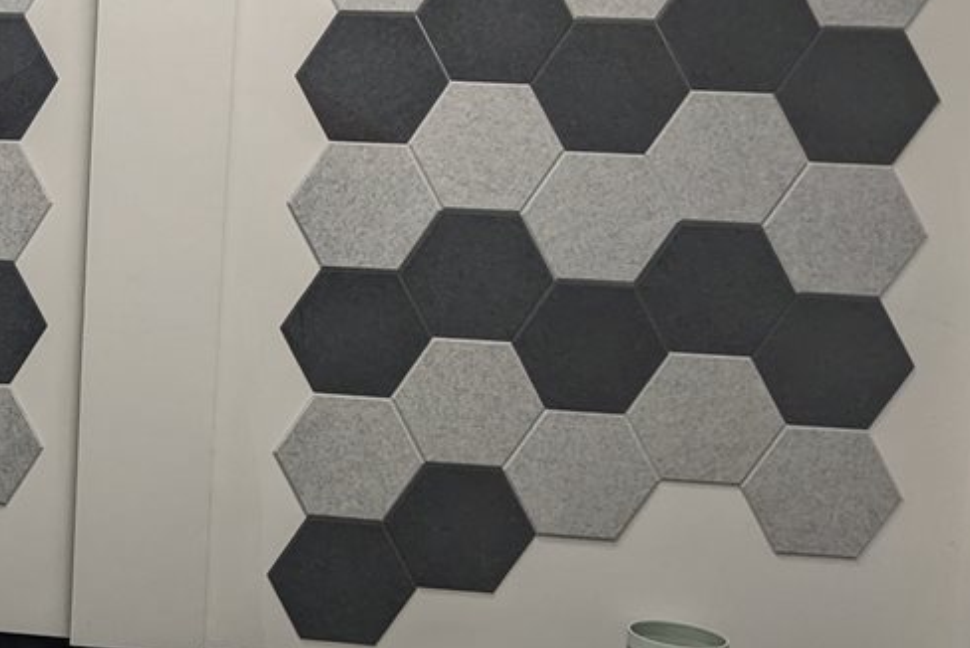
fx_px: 1860
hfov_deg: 26.4
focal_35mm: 69
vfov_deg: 19.6
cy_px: 179
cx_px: -161
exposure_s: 1/120
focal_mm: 4.38
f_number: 1.73
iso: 62
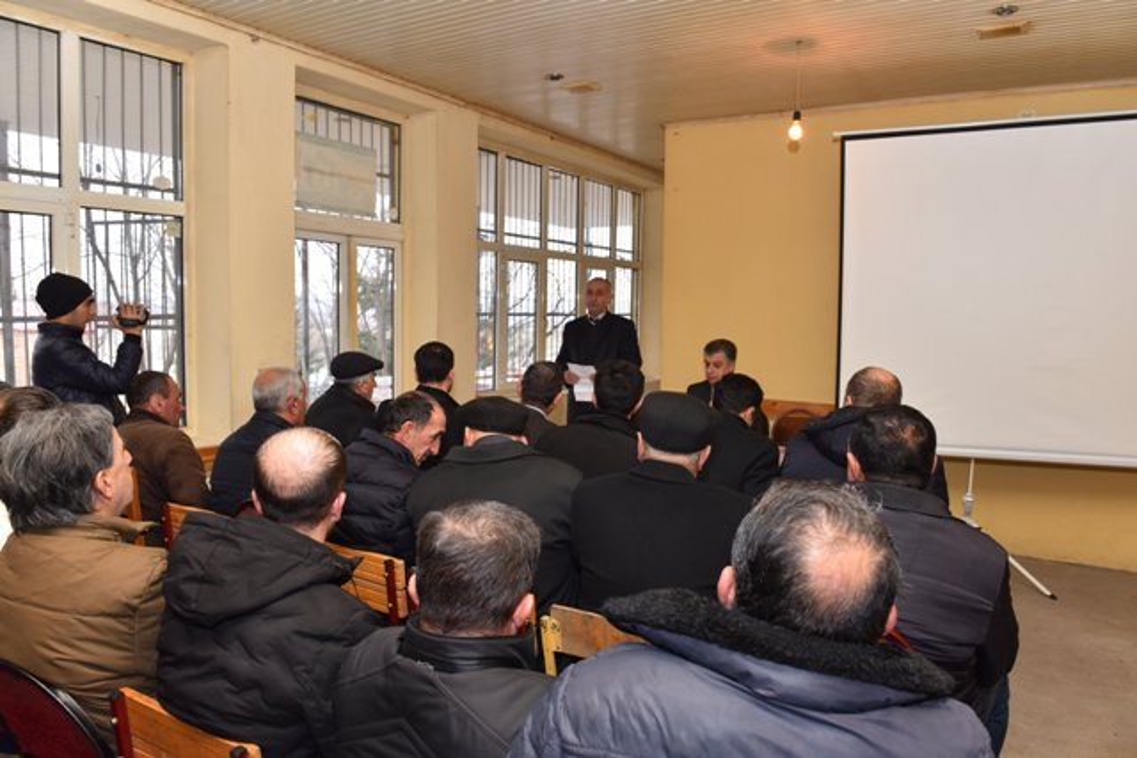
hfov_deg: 69.4
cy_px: 379
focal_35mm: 26
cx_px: 568
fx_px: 821
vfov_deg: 49.6
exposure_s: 1/125
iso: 800
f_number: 6.3
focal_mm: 26
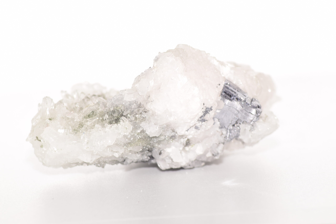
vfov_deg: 4.2
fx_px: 3080
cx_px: 168
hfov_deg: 6.2
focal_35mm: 330
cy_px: 112
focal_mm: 220
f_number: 18
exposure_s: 1/160
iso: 125
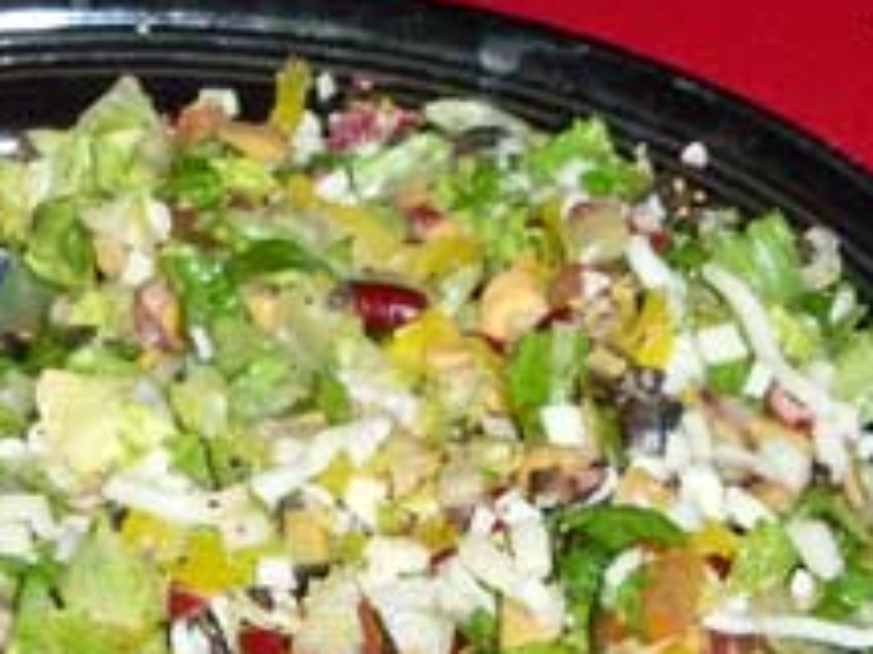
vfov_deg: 13.0
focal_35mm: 114
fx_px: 2873
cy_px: 435
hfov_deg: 17.1
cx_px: 154
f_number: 3.8
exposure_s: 1/30
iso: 200
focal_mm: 8.8
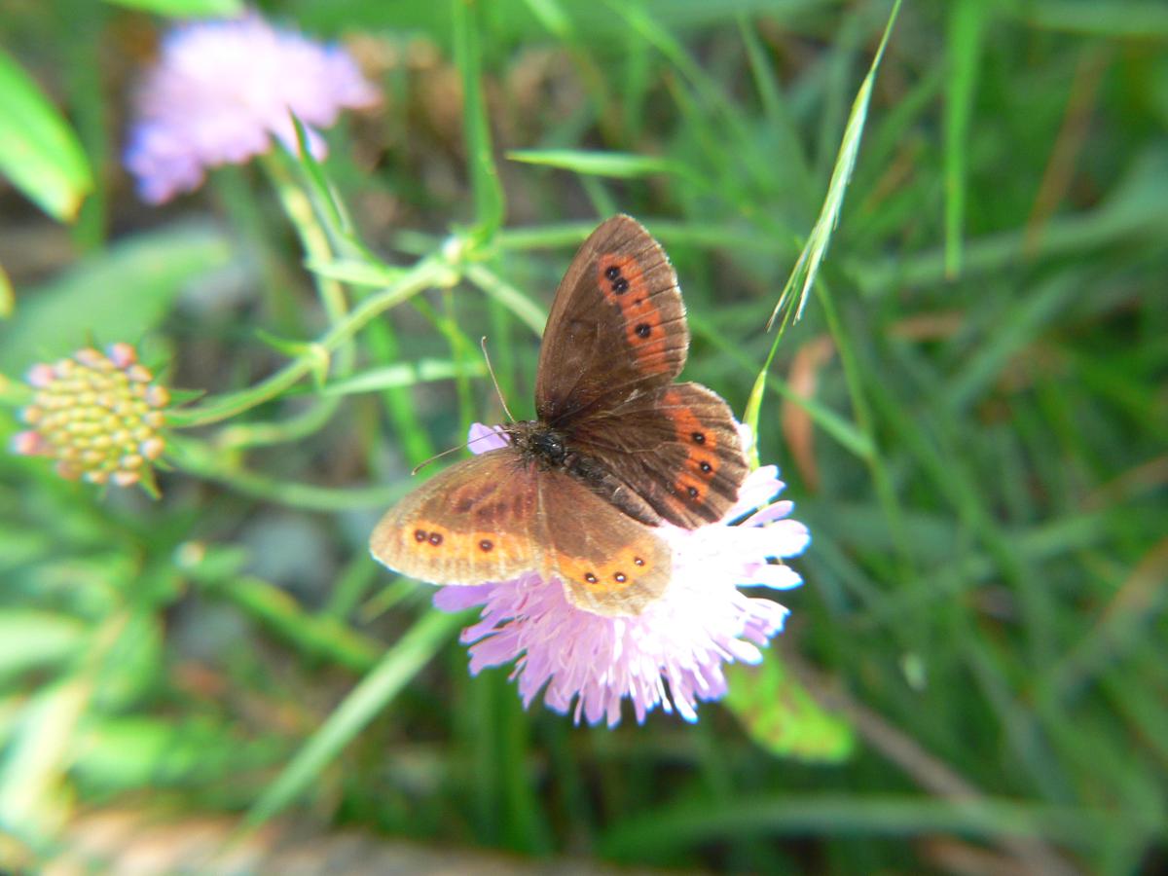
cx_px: 584
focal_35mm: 49
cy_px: 438
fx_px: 1653
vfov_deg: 29.7
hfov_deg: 38.9
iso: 150
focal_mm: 8.2
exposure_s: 1/60
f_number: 2.8
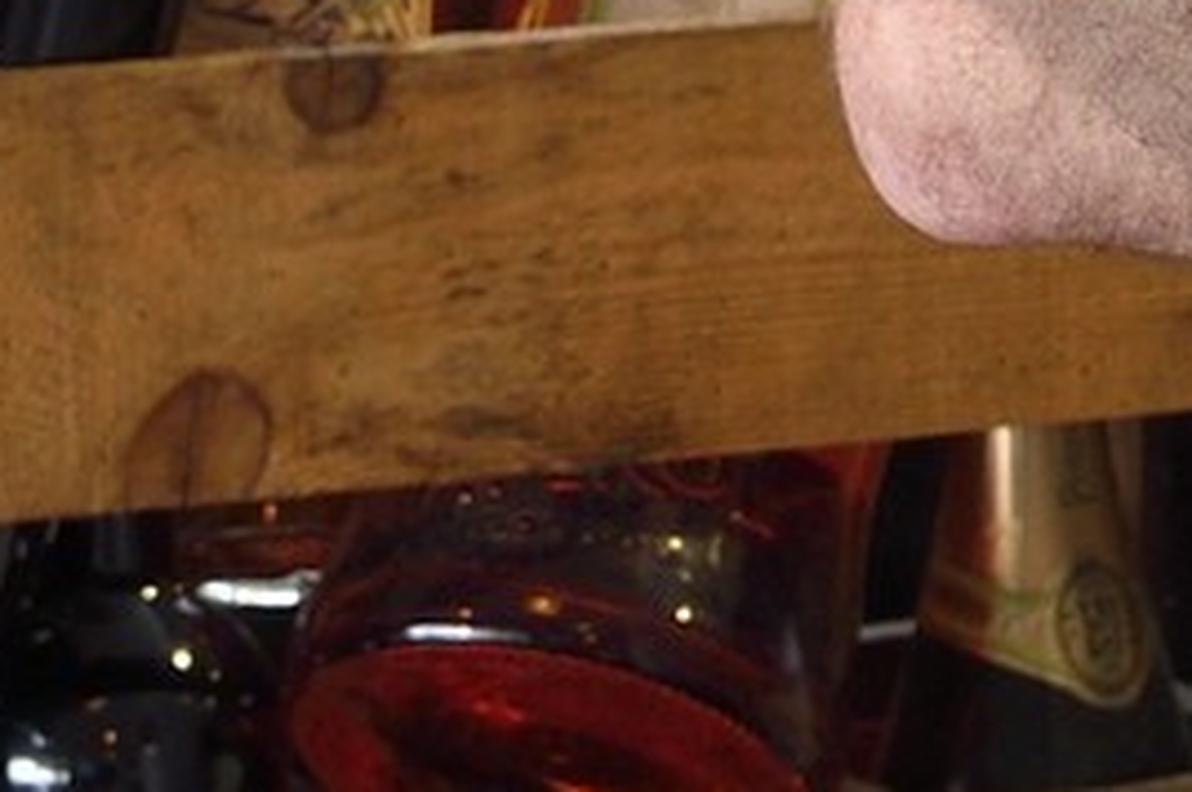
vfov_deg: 5.0
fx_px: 8698
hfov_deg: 7.6
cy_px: -1393
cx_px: 2179
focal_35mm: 263
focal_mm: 44
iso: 800
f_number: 7.1
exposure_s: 1/25
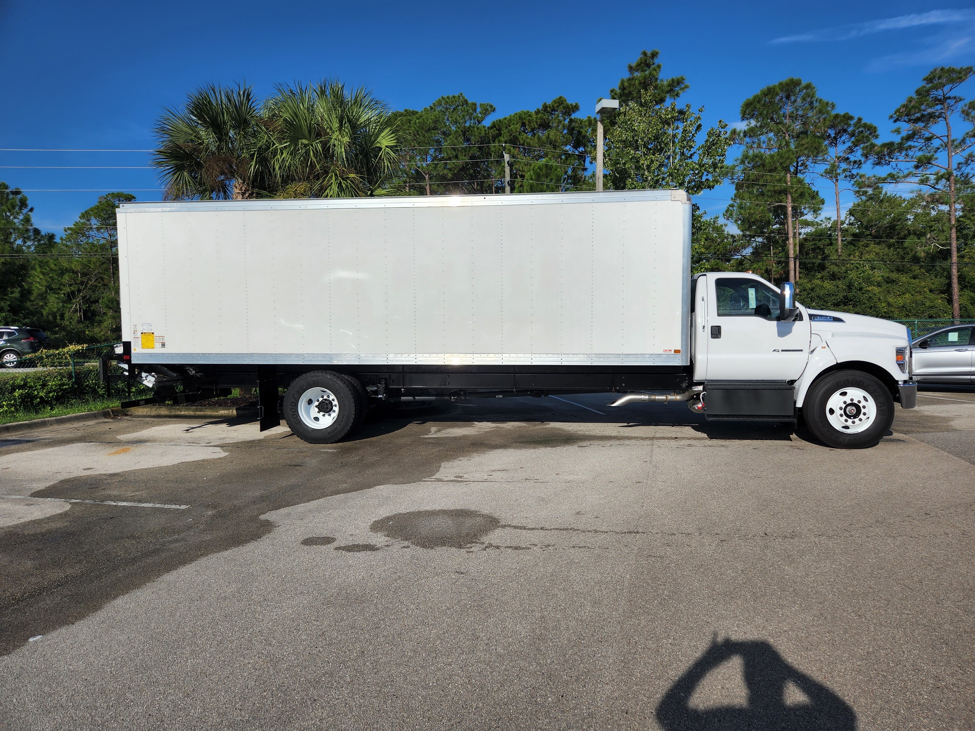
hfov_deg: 73.9
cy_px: 366
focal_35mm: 23
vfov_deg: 58.9
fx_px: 648
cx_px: 488
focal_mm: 5.4
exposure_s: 1/3117
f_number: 1.8
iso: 20
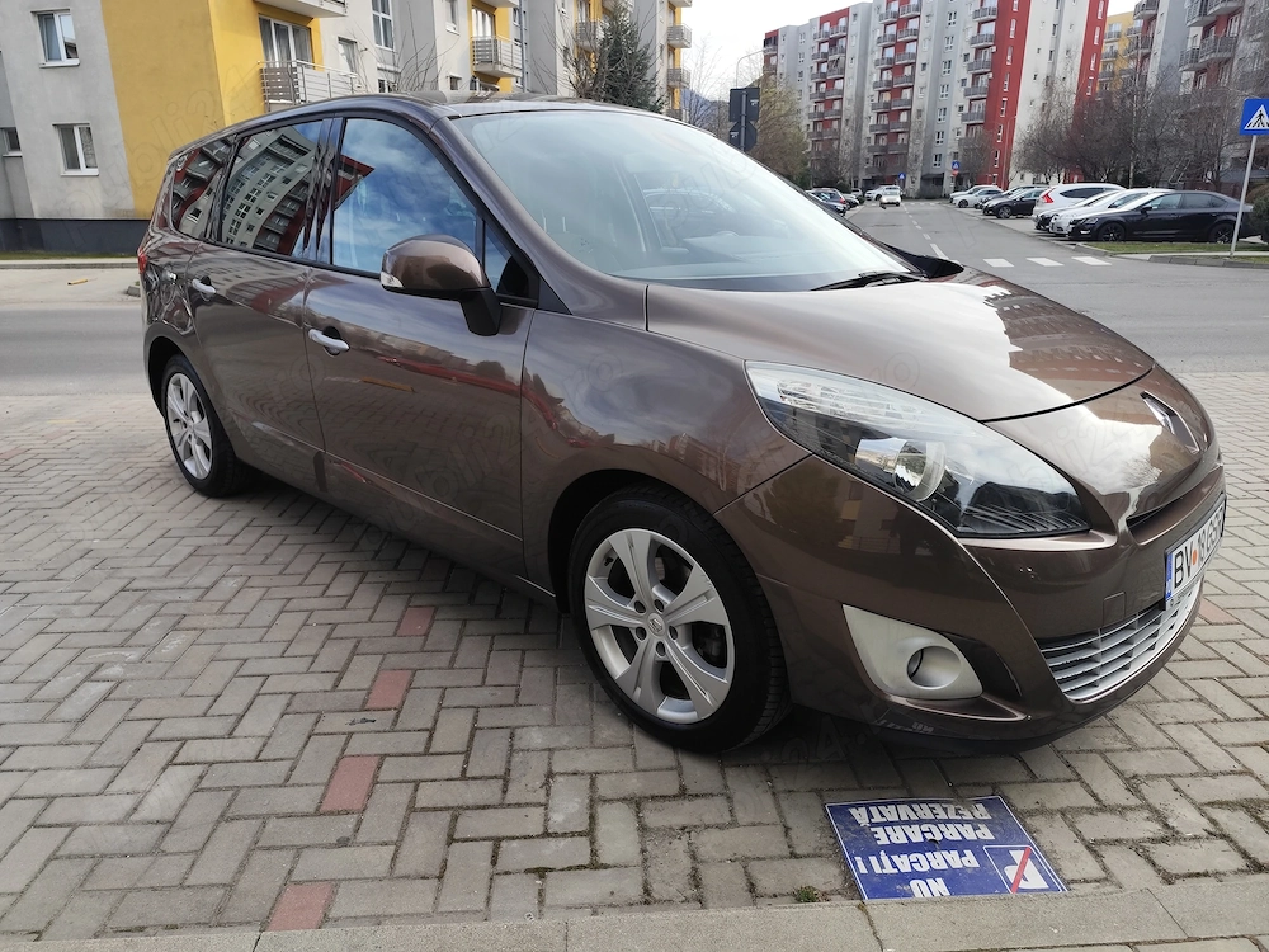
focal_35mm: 23
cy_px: 476
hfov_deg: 73.9
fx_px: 843
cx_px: 634
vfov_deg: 58.9
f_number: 1.65
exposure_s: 1/528
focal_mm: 6.19
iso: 50
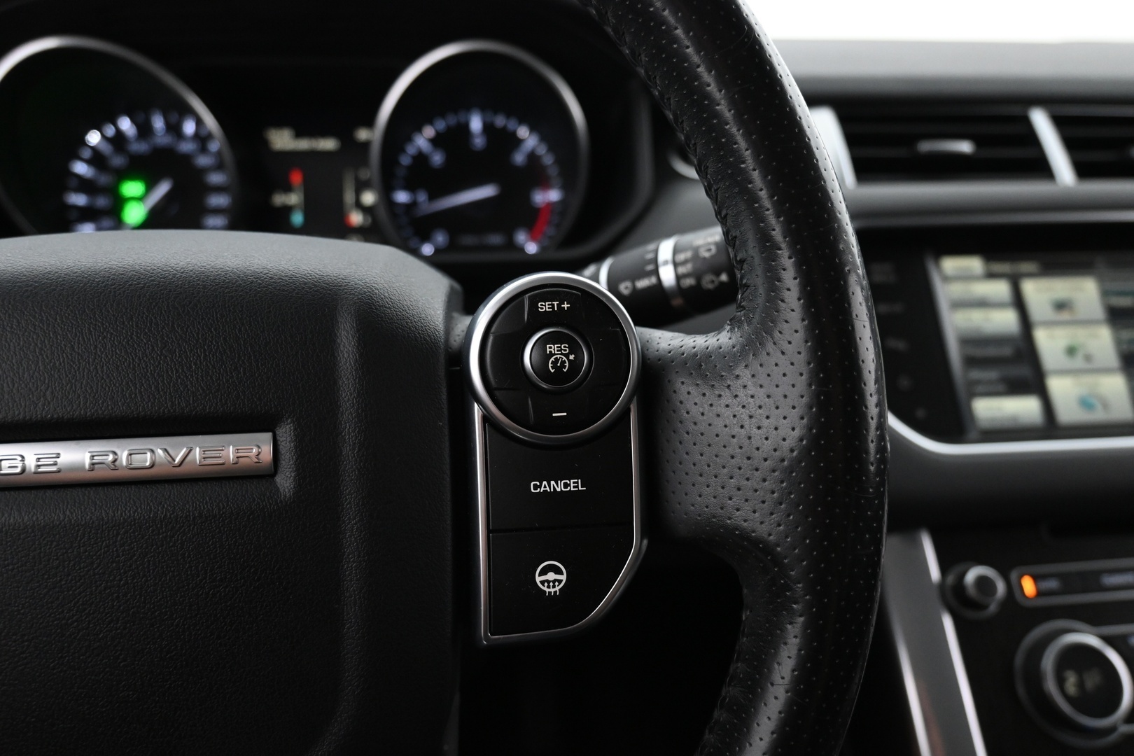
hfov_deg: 67.4
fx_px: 850
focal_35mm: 27
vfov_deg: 47.9
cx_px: 567
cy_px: 378
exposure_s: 1/30
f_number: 3.5
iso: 1800
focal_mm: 18
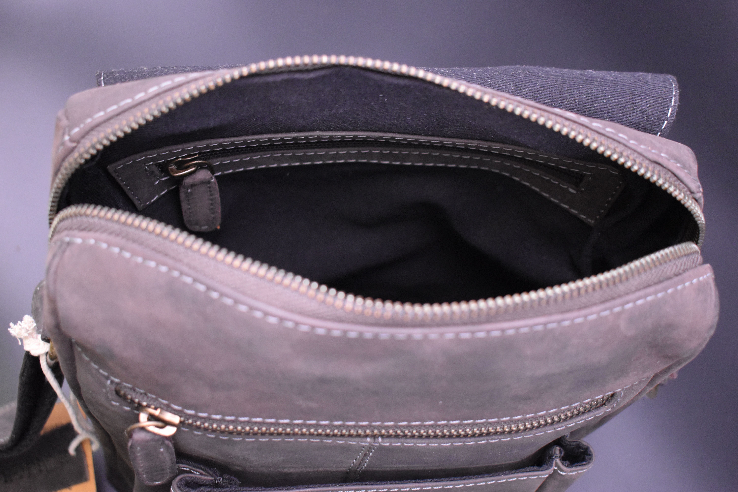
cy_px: 246
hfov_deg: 41.1
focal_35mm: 48
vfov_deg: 28.1
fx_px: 984
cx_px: 369
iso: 3200
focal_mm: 32
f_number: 4.5
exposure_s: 1/30
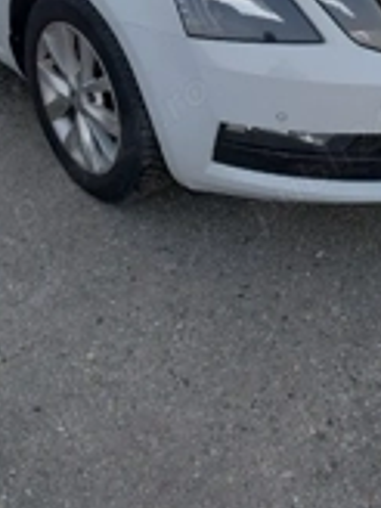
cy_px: -51
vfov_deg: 28.7
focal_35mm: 61
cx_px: 170
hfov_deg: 24.0
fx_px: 895
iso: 263
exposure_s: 1/50
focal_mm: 4.71
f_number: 1.7
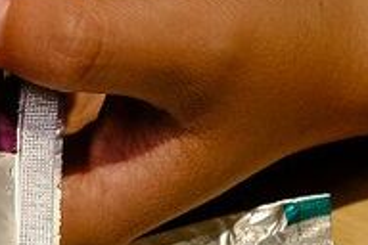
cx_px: -192
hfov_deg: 12.6
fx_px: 1584
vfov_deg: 8.8
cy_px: 272
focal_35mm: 155
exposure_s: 1/160
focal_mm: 23.3
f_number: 9
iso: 2000
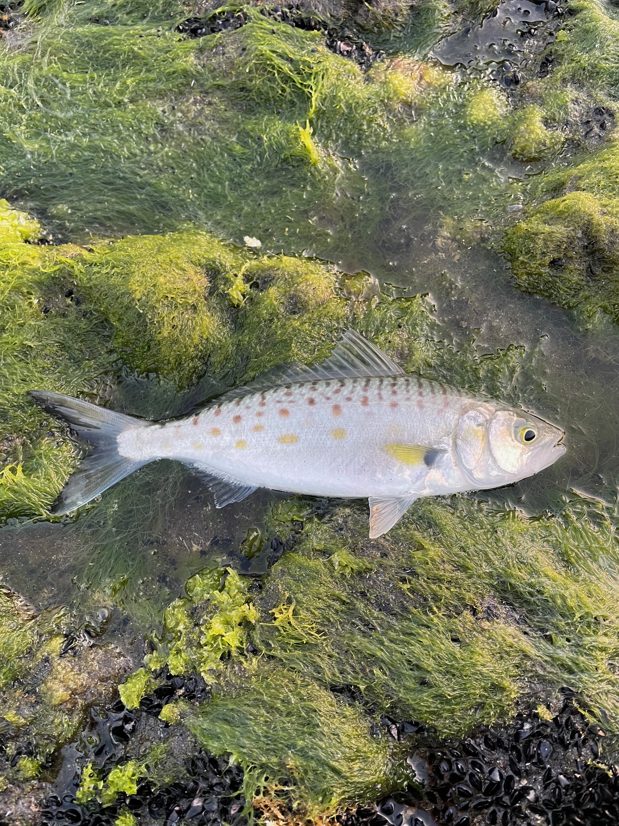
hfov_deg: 53.1
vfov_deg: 67.3
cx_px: 310
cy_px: 413
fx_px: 620
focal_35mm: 26
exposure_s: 1/84
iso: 125
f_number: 1.6
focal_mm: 4.2
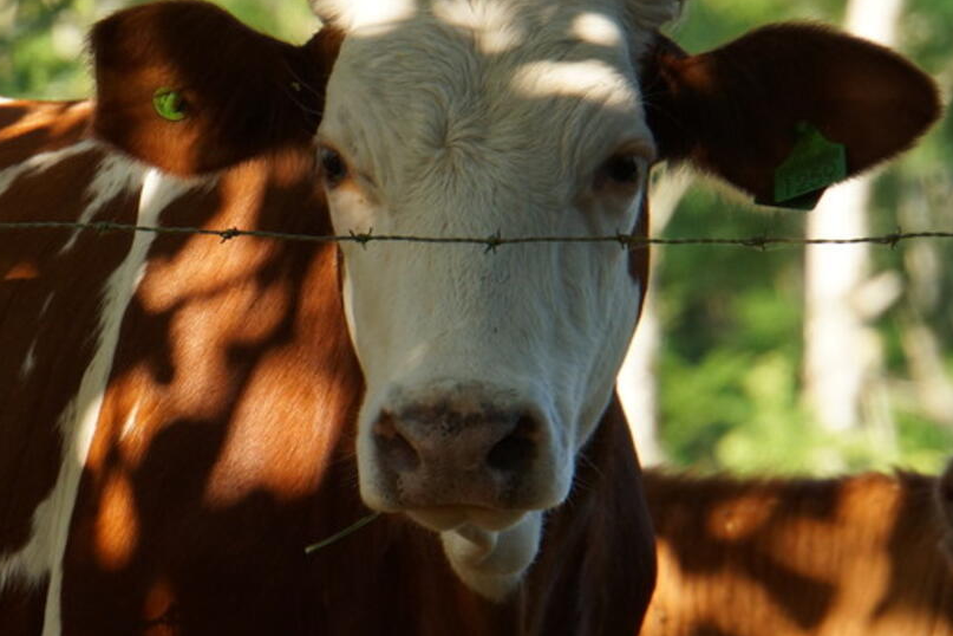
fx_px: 15750
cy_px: 457
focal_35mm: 595
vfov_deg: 2.3
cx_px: 94
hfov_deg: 3.5
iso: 500
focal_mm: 200
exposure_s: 1/320
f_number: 6.3
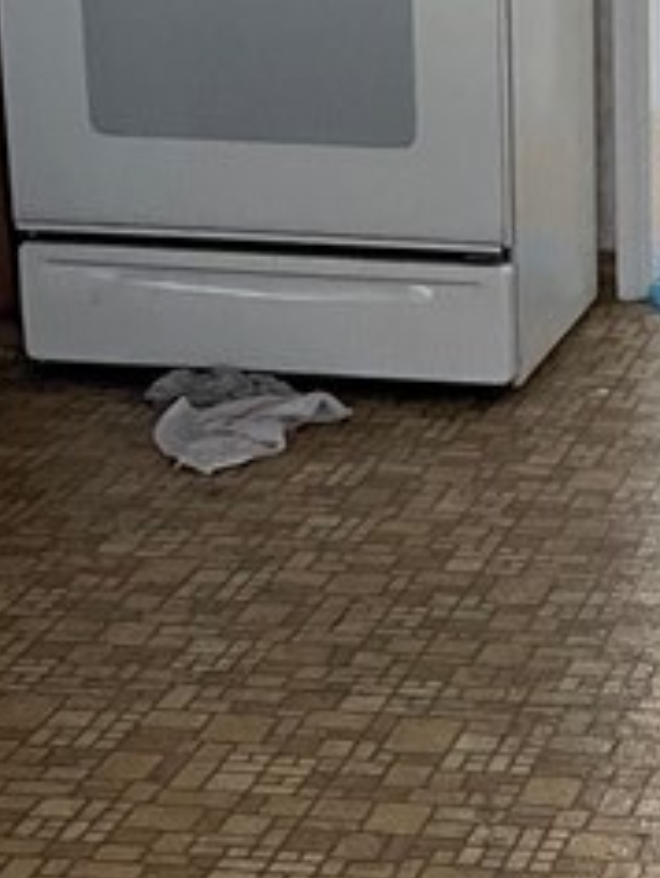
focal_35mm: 108
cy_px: 522
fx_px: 2743
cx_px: 786
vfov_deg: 18.2
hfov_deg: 13.4
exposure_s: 1/40
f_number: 1.6
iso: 640
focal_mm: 5.1
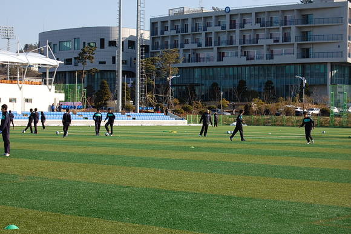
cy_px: 117
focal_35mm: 82
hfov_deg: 24.6
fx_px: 804
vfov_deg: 16.5
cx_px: 176
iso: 200
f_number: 9
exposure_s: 1/320
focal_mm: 55
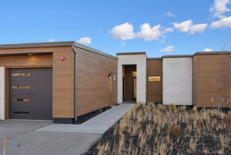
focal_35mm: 30
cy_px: 73
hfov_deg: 61.9
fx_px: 193
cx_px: 121
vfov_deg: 43.6
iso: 640
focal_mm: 24
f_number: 8
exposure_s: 1/800
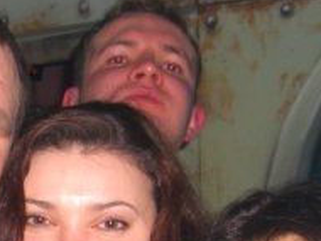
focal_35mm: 120
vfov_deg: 11.9
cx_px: 3
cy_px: 347
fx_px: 1114
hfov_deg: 16.1
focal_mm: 7.9
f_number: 2.8
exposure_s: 1/60
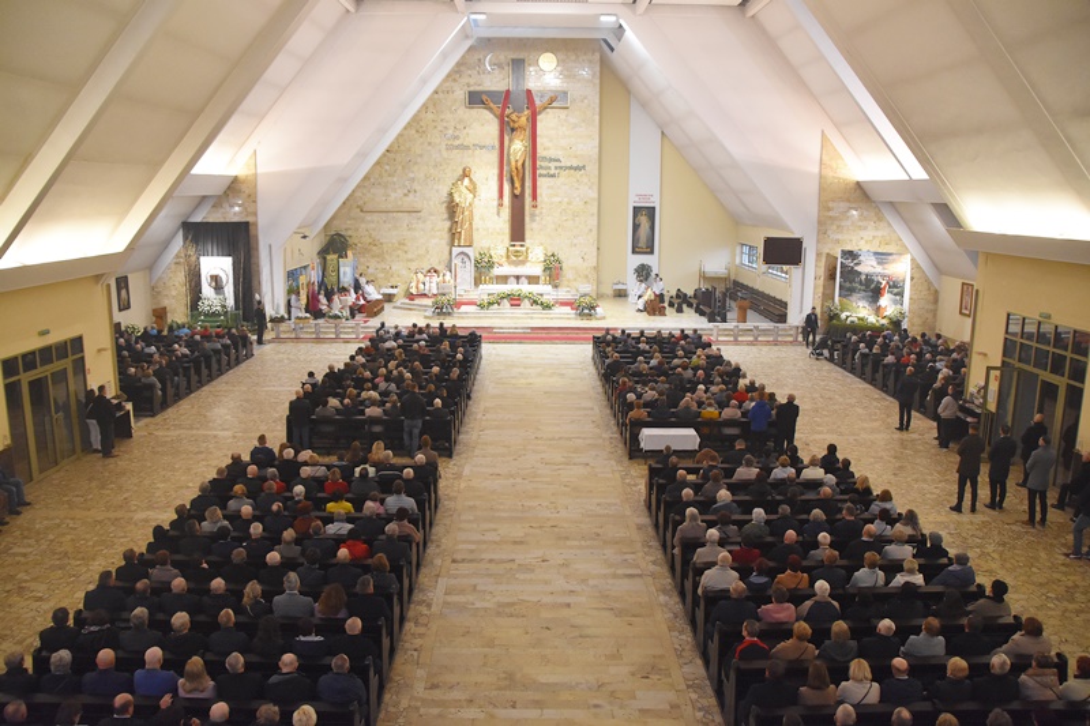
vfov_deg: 47.9
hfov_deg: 67.4
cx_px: 545
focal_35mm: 27
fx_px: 817
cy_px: 363
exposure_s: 1/60
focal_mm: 18
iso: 2200
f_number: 4
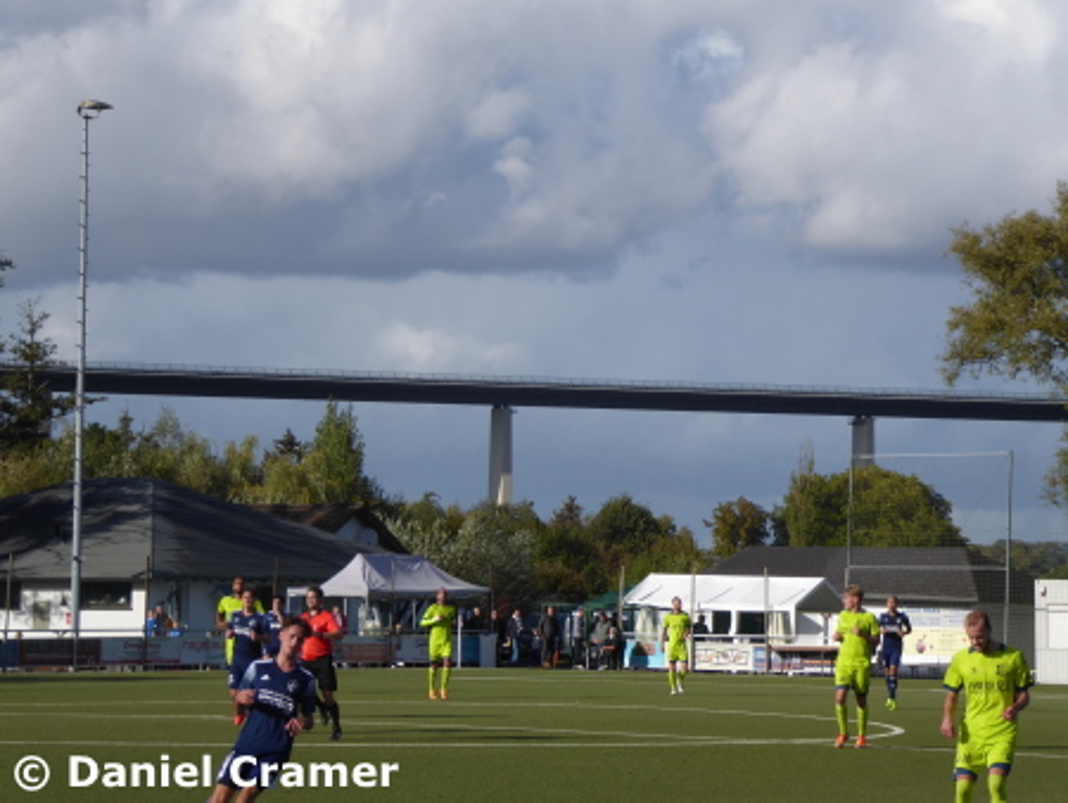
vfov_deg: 12.0
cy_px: 402
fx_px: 3828
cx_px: 534
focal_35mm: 124
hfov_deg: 15.9
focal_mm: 22.3
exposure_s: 1/500
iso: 80
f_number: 5.2
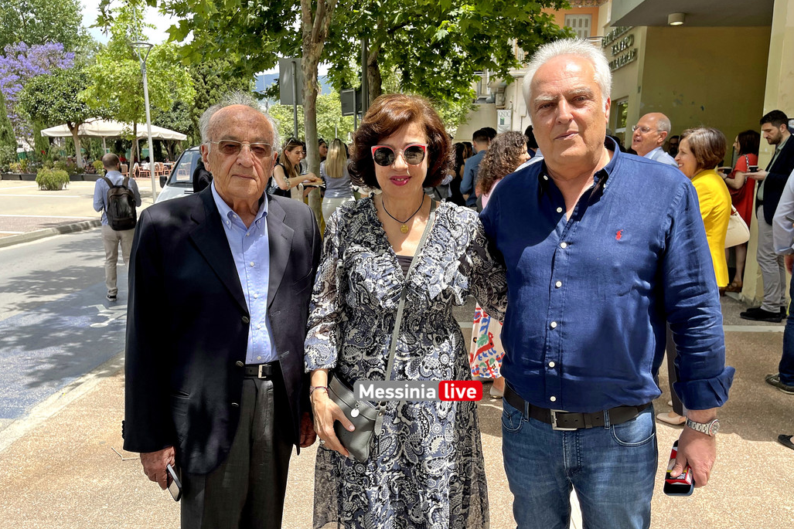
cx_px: 385
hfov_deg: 67.4
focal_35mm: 27
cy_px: 300
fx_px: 596
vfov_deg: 47.8
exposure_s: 1/1225
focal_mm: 5.1
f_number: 1.6
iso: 32
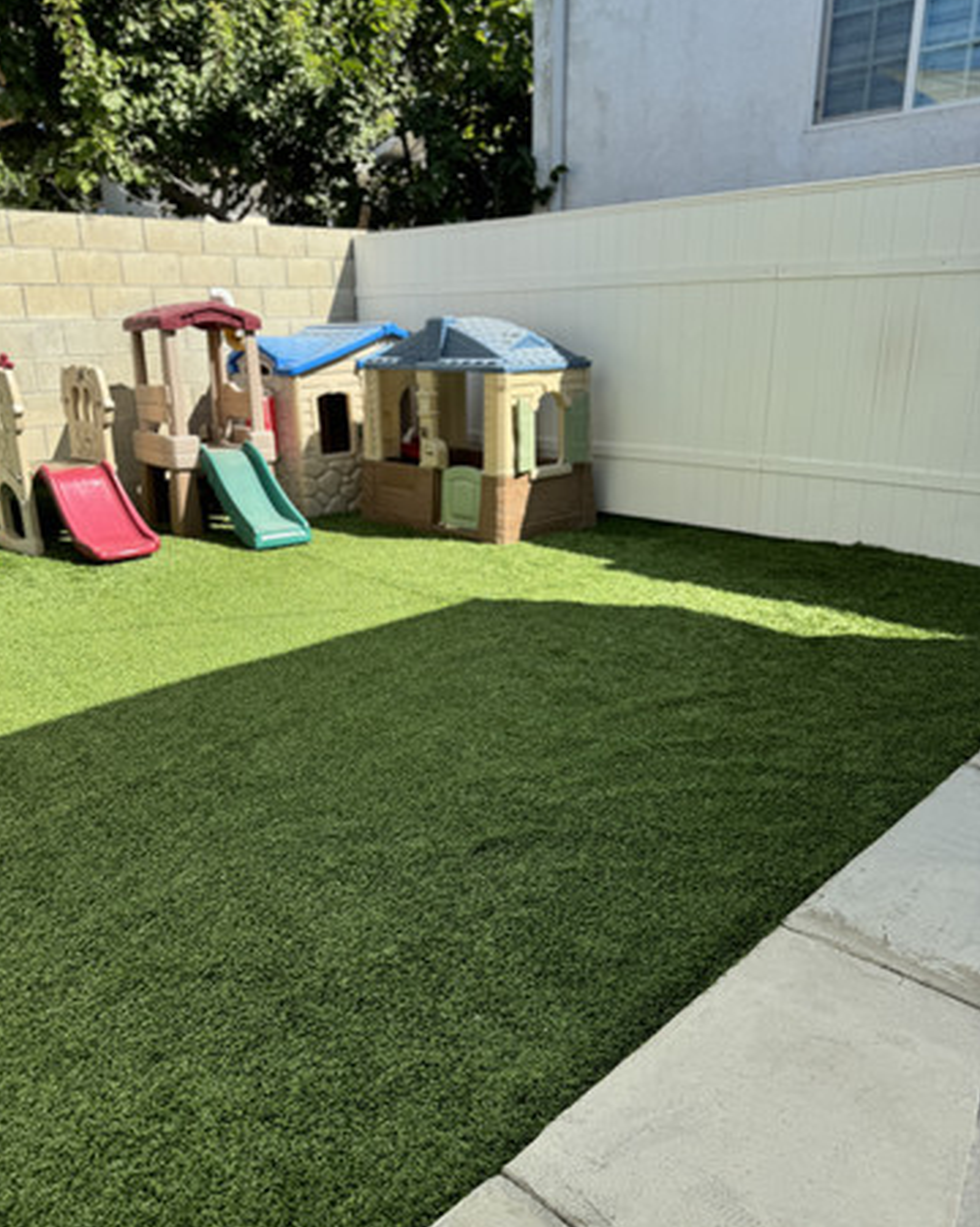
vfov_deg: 66.0
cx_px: 472
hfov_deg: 54.9
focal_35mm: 26
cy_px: 658
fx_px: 944
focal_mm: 6.76
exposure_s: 1/1923
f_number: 1.78
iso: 80
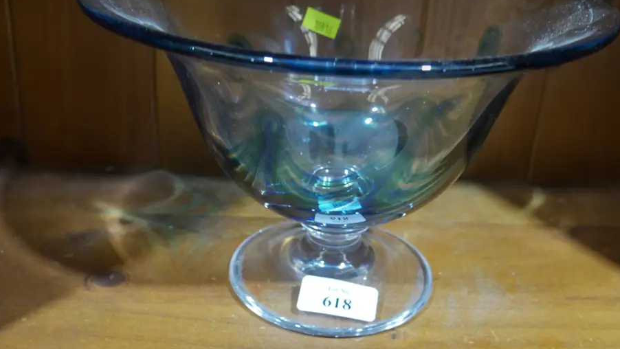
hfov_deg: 43.7
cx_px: 325
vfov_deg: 25.4
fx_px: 773
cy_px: 146
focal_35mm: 47
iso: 1250
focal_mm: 19
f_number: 4.1
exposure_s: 1/60
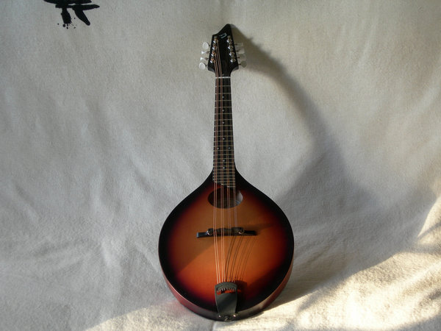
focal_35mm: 92
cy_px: 166
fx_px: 1172
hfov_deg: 21.3
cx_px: 220
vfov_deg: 16.1
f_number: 4.3
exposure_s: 1/3.6
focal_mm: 19.1
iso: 80
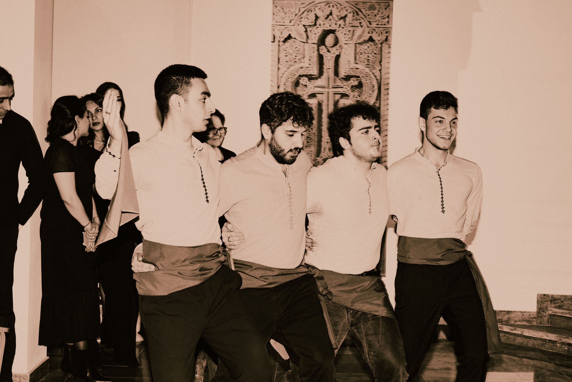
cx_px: 286
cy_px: 191
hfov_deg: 30.5
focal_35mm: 66
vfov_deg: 20.6
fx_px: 1049
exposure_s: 1/50
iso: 2000
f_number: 10
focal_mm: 66
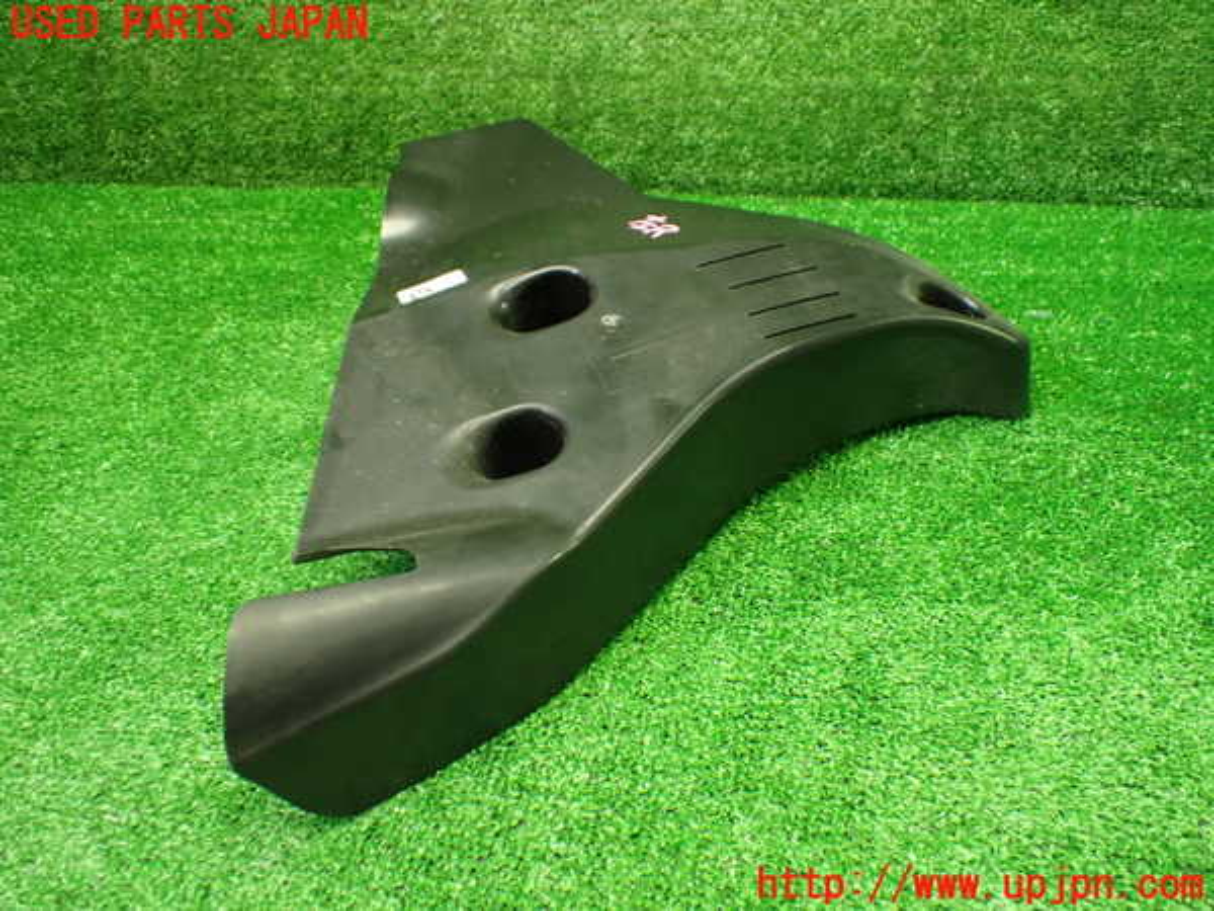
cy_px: 456
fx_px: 1052
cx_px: 607
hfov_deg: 60.0
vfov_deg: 46.8
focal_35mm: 30
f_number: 2.3
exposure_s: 1/100
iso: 800
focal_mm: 5.4
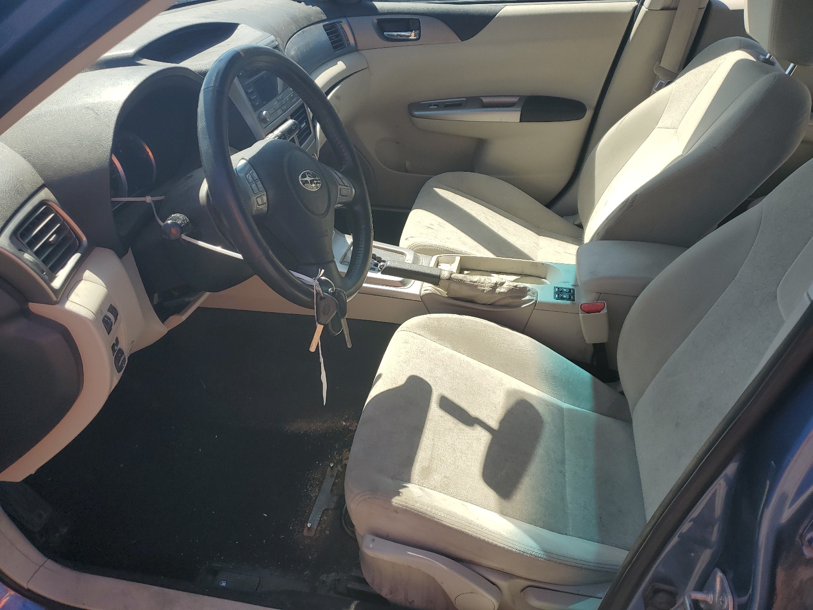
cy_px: 305
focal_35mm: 26
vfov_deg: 53.1
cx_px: 406
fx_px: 611
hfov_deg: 67.3
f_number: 1.5
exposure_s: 1/1250
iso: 50
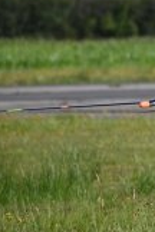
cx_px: 351
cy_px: 59
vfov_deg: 3.6
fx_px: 3662
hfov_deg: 2.4
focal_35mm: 567
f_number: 5.3
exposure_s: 1/1600
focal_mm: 185
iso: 320
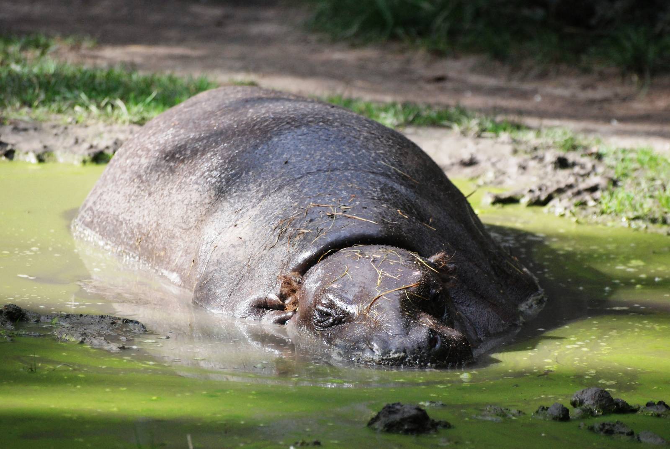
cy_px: 224
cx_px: 335
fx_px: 6149
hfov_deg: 6.2
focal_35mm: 330
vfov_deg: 4.2
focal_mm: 220
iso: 1000
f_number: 5.3
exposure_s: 1/1250
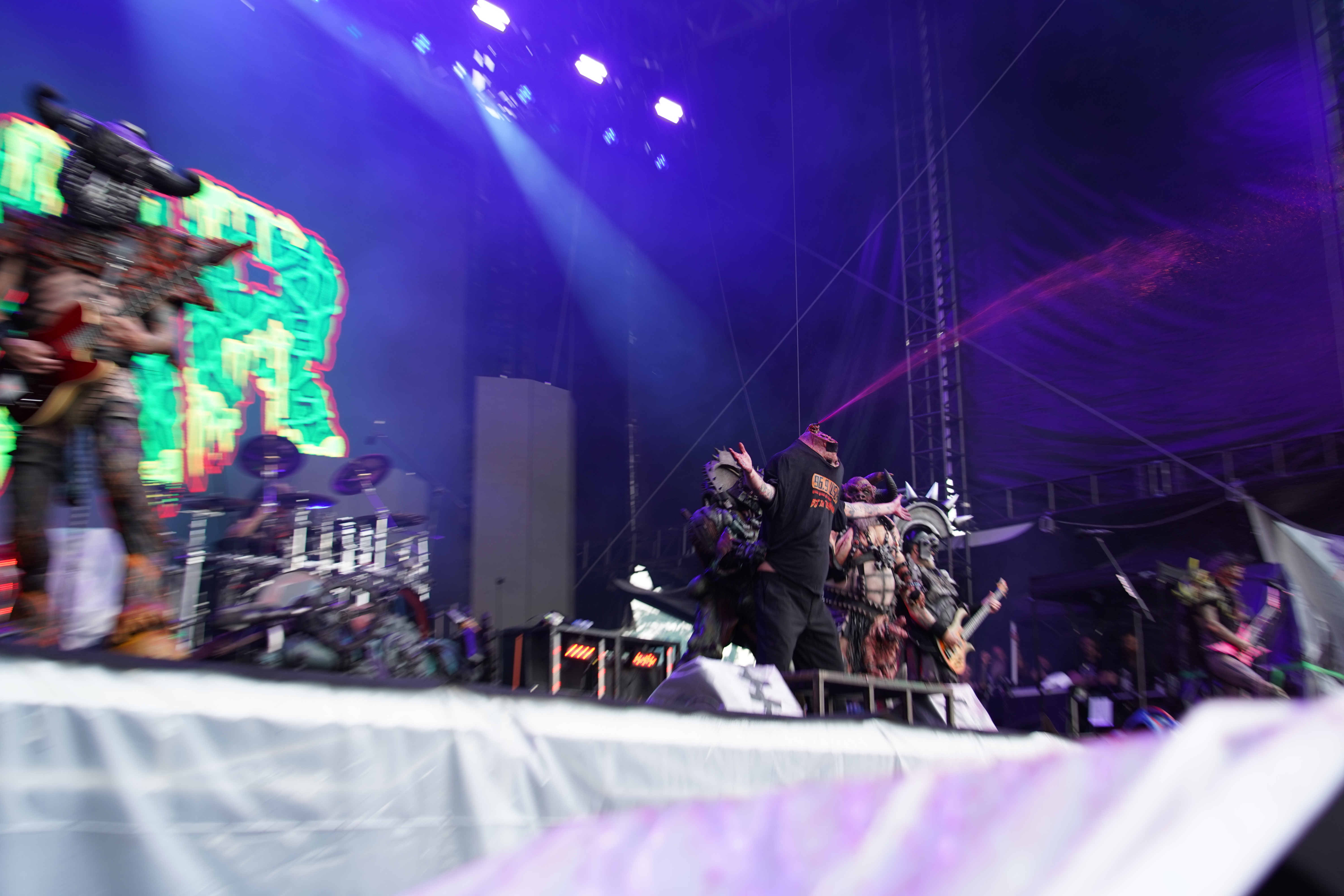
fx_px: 1456
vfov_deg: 34.2
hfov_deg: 49.6
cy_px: 448
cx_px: 672
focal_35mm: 39
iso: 320
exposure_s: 1/125
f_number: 4
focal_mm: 39
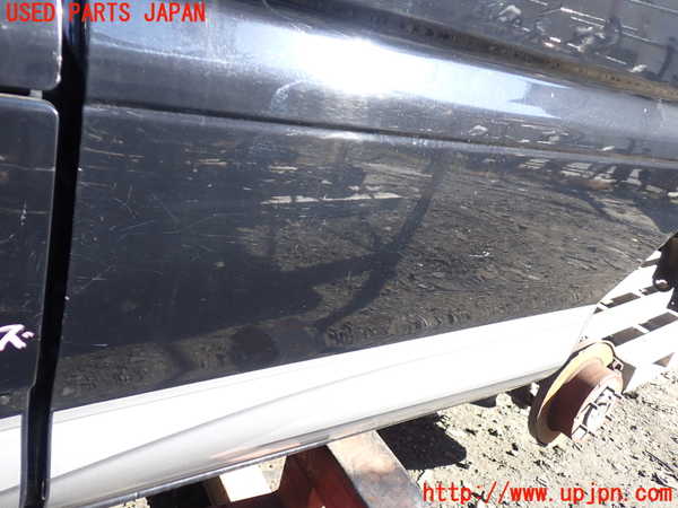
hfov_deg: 60.0
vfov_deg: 46.8
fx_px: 588
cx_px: 339
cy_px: 254
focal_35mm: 30
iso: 100
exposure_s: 1/30
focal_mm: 5.4
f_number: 6.3
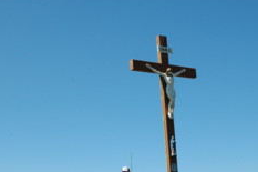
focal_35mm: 72
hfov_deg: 28.1
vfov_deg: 18.7
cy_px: 144
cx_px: 130
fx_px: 516
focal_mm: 28
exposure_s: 1/200
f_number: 13
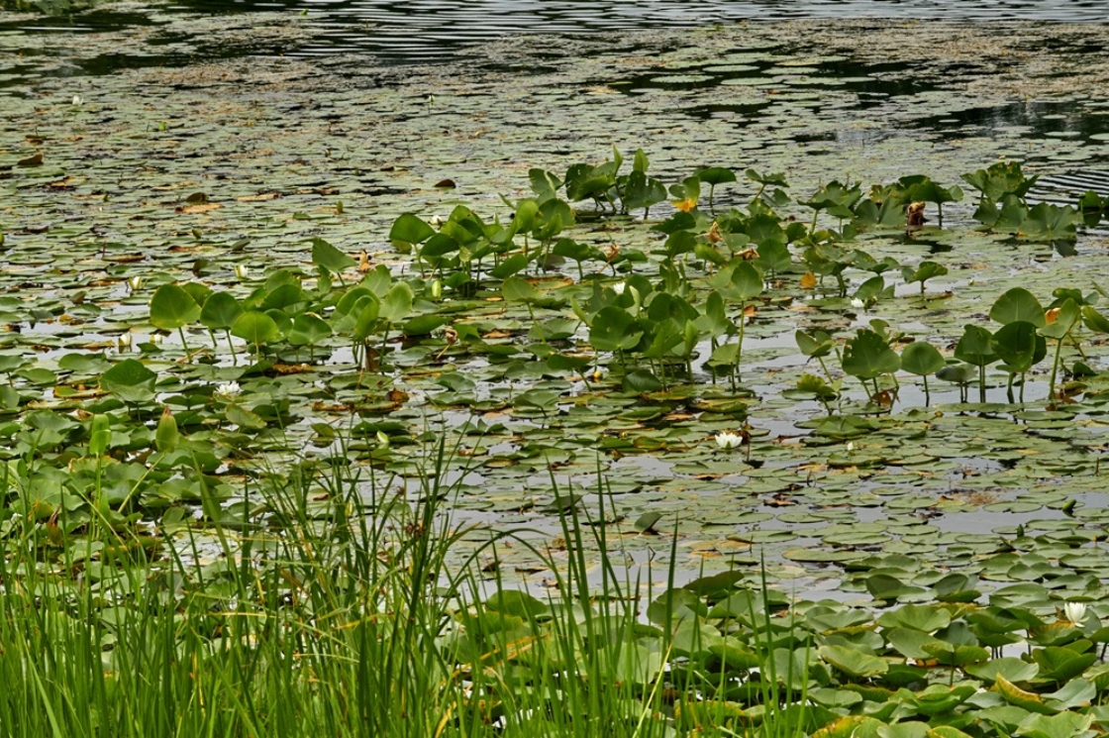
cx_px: 554
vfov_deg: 6.9
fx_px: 6156
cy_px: 369
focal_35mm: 200
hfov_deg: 10.3
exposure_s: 1/800
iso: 2500
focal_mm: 200
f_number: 16
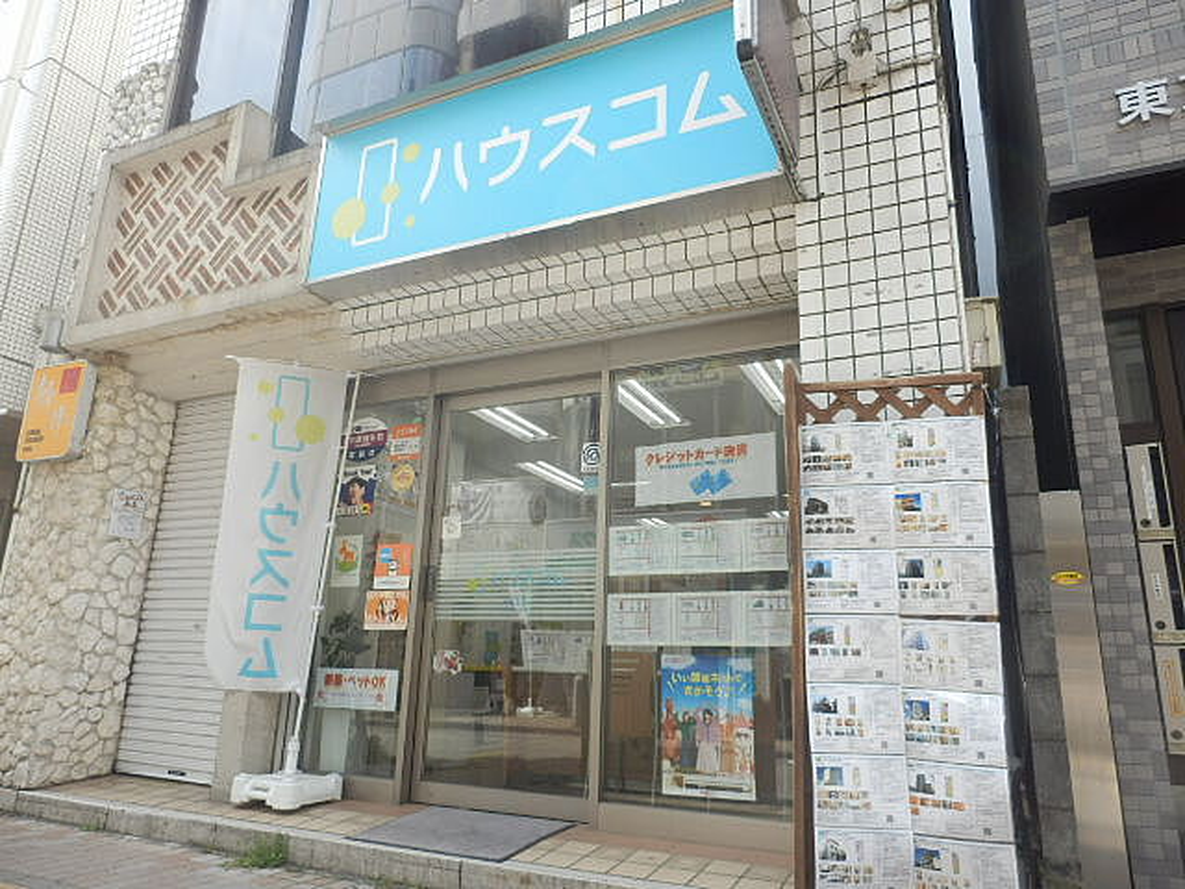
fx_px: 822
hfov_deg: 71.6
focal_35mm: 24
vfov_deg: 56.8
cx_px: 592
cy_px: 444
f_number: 3
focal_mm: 4.2
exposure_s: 1/200
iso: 80
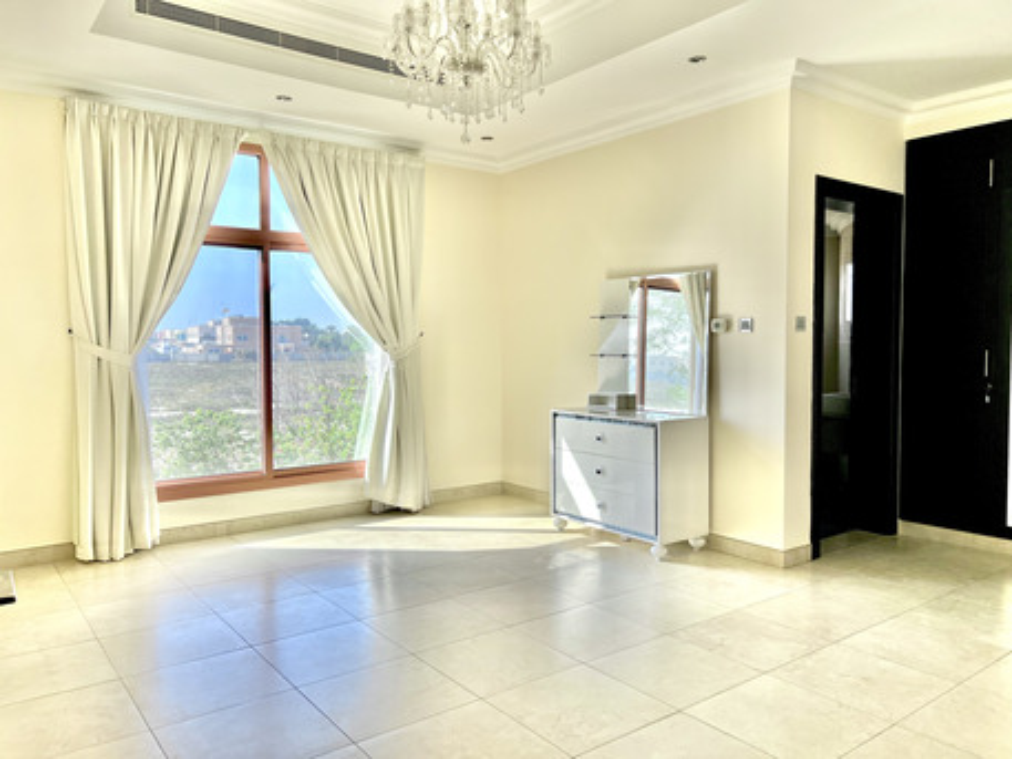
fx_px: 760
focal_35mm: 26
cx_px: 506
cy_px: 380
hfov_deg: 67.3
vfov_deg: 53.1
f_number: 1.5
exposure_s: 1/295
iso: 50
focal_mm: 5.7
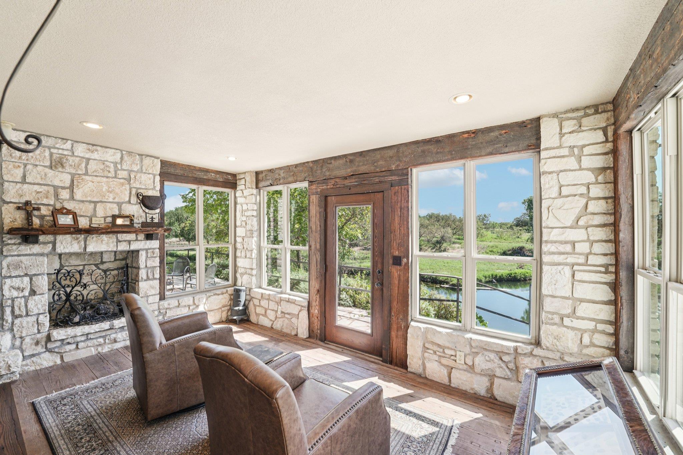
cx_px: 342
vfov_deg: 81.2
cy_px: 228
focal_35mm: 14
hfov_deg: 104.3
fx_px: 266
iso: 400
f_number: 8
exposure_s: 1/160
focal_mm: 14
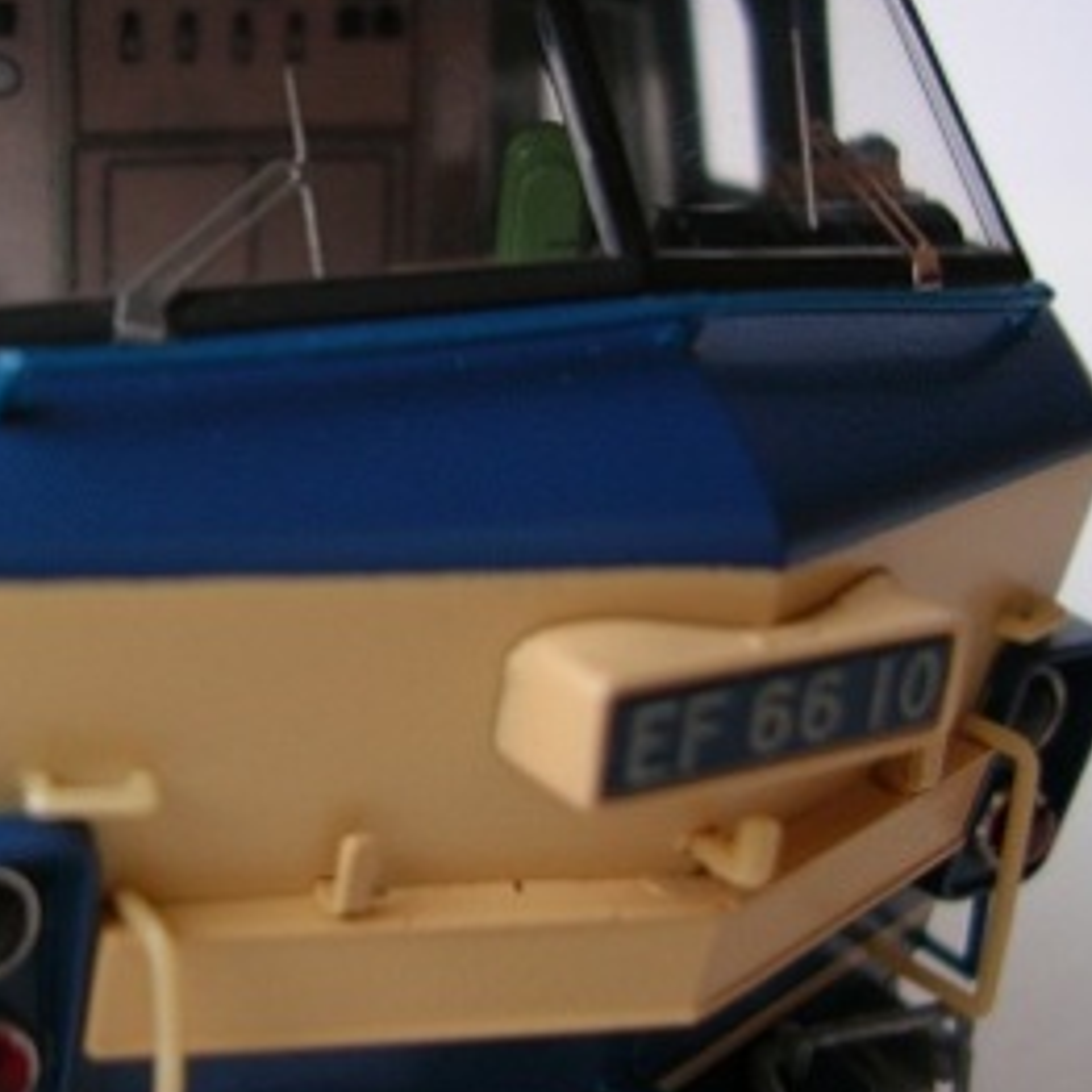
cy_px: 427
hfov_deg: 28.6
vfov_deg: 29.0
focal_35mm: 59
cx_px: 275
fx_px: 2106
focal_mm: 5.8
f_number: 2.8
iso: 60
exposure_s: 1/5.8
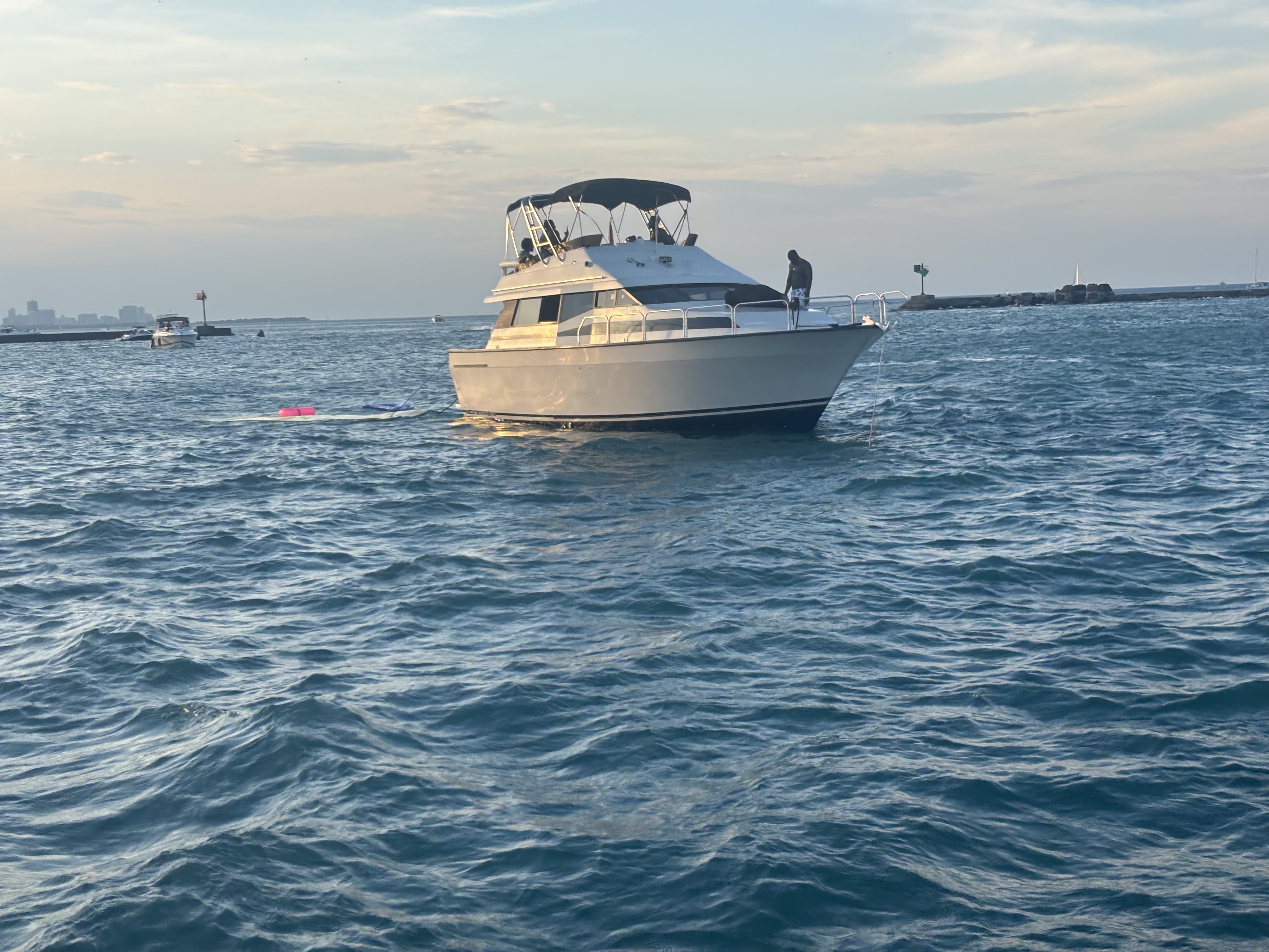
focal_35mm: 52
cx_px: 634
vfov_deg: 28.0
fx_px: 1906
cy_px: 476
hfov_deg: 36.8
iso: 32
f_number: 1.6
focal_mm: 5.96
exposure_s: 1/811
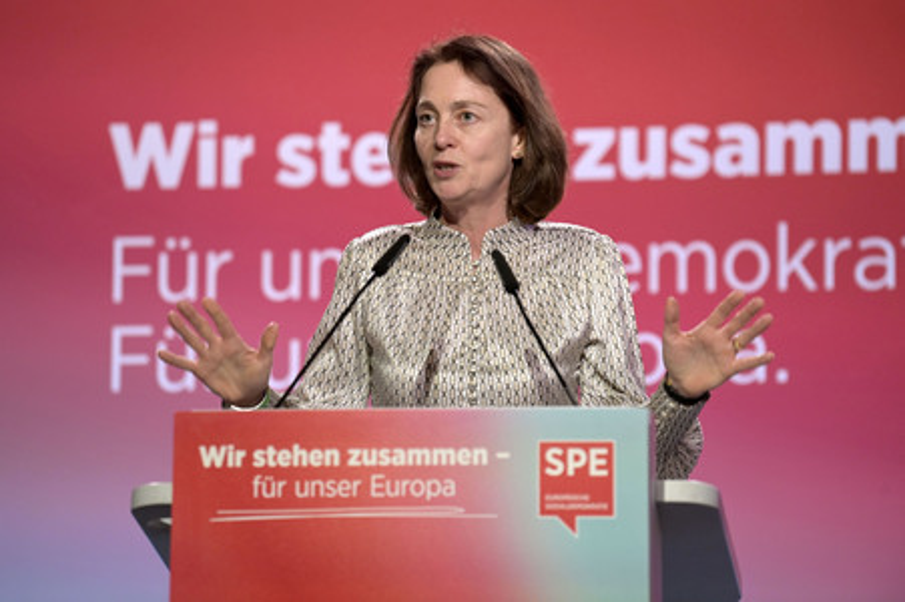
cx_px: 452
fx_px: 5024
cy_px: 301
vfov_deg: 6.9
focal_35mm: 200
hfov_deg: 10.3
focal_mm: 200
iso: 3200
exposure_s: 1/320
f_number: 3.5
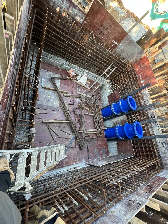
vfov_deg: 106.2
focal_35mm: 13
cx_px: 84
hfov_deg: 89.9
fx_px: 84
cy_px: 112
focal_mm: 1.57
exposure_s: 1/99
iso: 100
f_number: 1.8
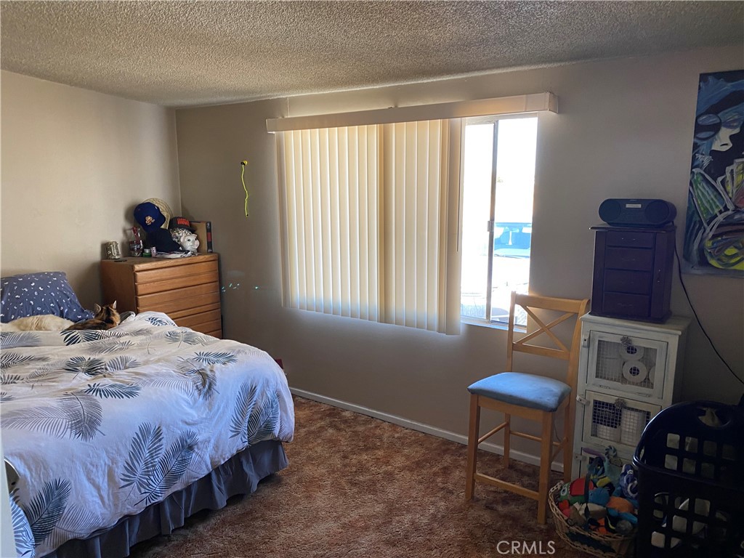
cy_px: 279
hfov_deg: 67.3
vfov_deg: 53.1
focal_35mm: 26
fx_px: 559
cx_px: 372
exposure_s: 1/50
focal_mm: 4.25
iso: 64
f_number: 1.8
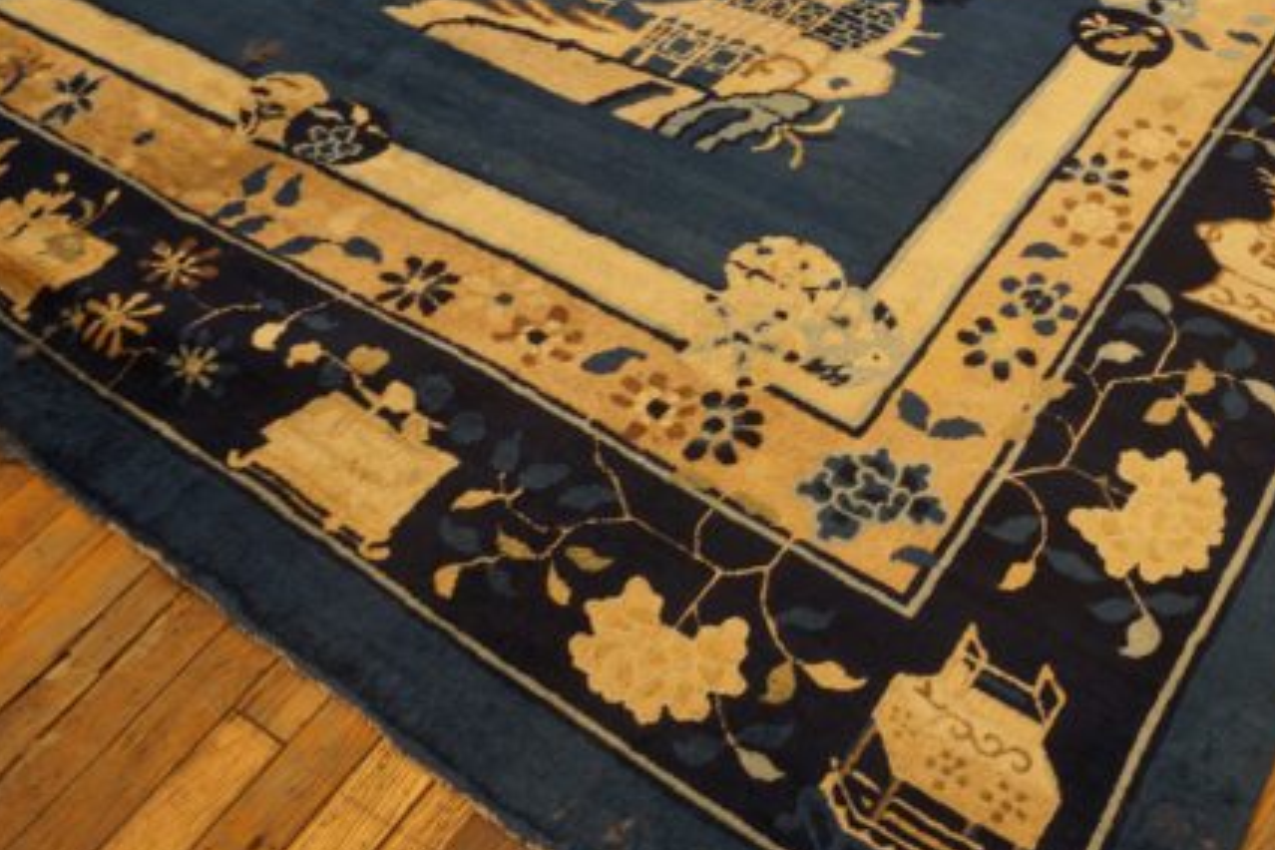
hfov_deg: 50.3
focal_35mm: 38
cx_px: 781
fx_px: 1346
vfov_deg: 34.9
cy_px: 319
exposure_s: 1/60
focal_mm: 18
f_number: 4
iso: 500
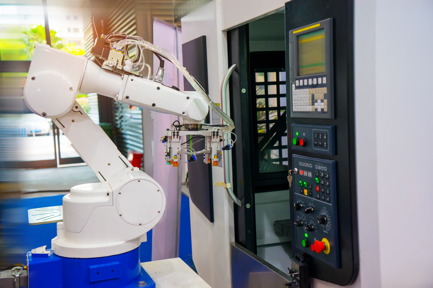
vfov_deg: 29.9
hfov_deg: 43.6
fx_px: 541
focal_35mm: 45
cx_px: 216
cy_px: 144
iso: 800
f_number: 4
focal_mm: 45
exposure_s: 1/200
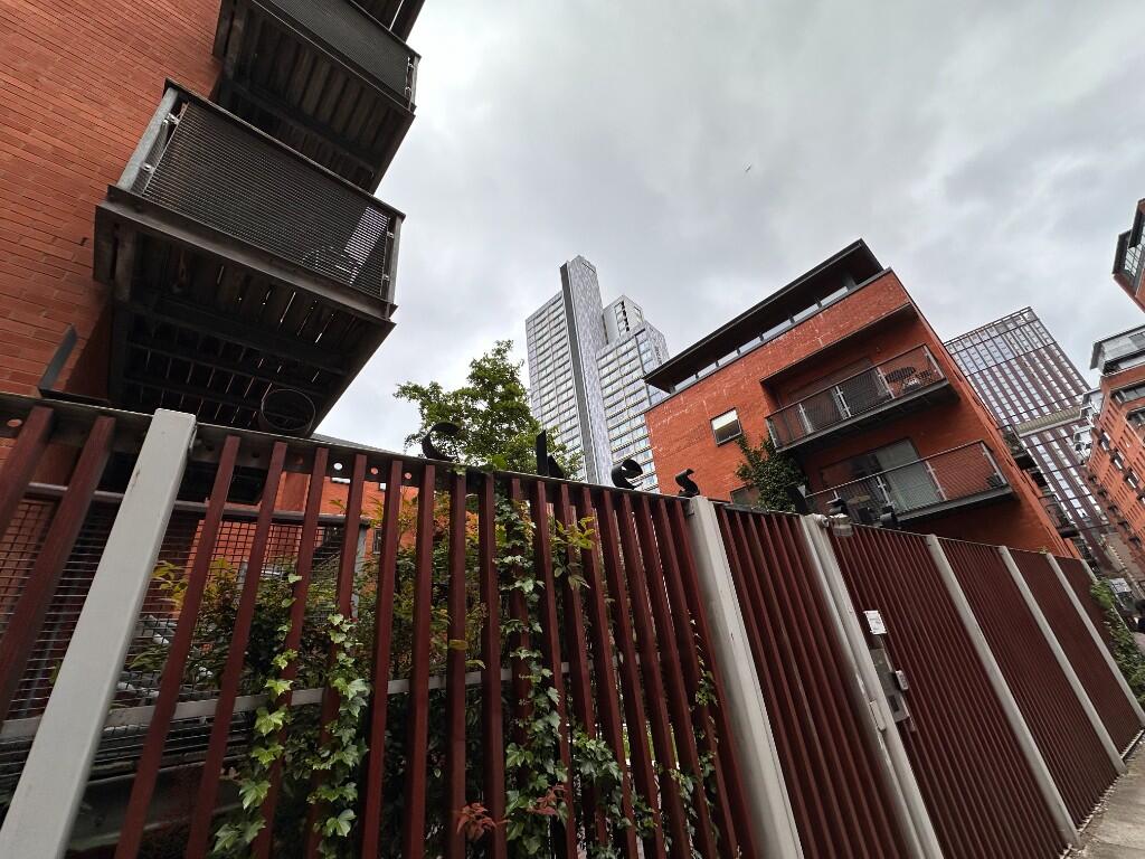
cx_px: 572
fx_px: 463
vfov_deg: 85.7
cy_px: 430
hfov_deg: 102.1
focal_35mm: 14
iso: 40
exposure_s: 1/606
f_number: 2.2
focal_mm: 2.22
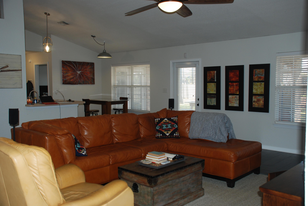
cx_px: 154
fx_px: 308
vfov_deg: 37.0
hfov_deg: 53.1
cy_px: 103
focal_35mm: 36
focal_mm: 24
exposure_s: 1/60
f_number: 4
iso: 200
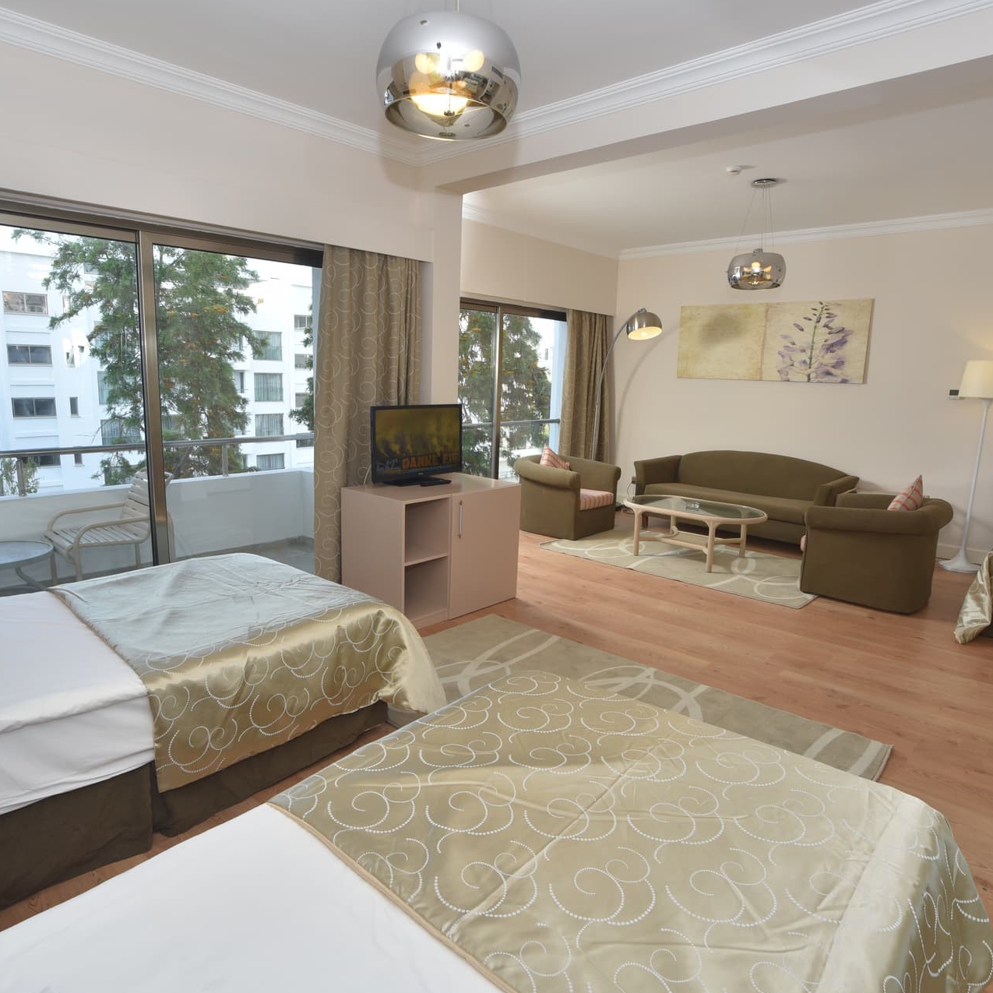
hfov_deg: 74.7
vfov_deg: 74.8
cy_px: 503
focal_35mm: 20
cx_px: 459
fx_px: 649
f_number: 13
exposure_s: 1/60
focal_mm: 15
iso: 400
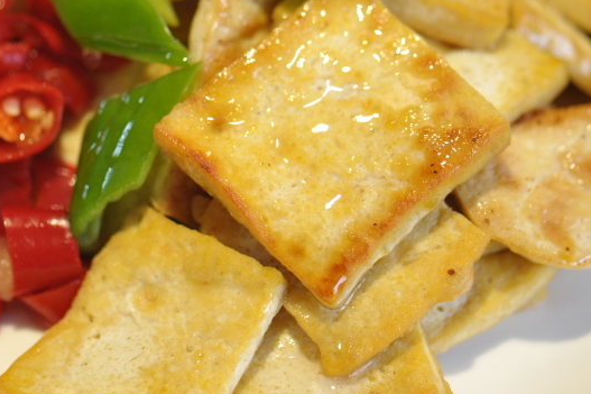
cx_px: 258
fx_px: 3348
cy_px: 89
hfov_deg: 10.1
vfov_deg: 6.7
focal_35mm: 204
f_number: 4
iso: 1600
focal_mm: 105
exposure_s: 1/1000
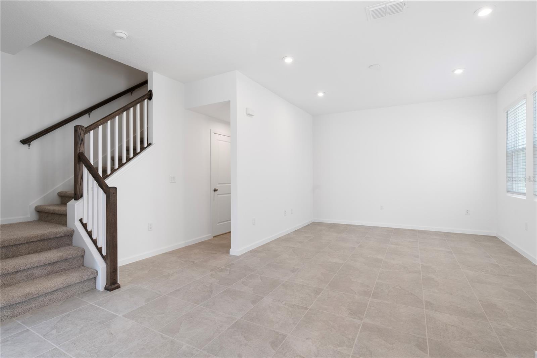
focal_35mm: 17
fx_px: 254
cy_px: 179
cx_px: 268
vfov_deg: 70.4
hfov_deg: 93.3
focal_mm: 17
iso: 100
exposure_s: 1/5
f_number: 9
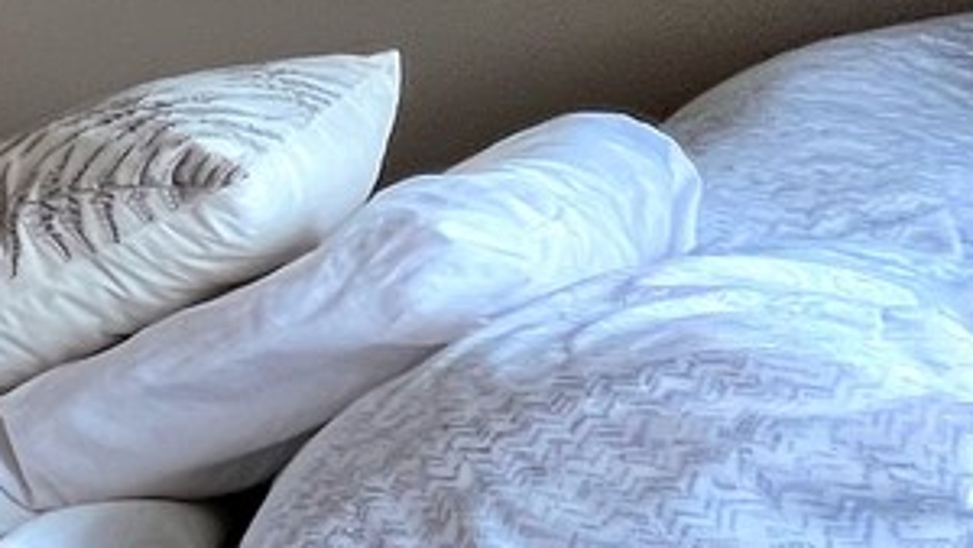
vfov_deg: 17.1
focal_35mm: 68
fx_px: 1755
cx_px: -1265
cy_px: -88
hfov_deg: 16.1
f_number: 1.8
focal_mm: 1.57
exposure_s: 1/60
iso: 160
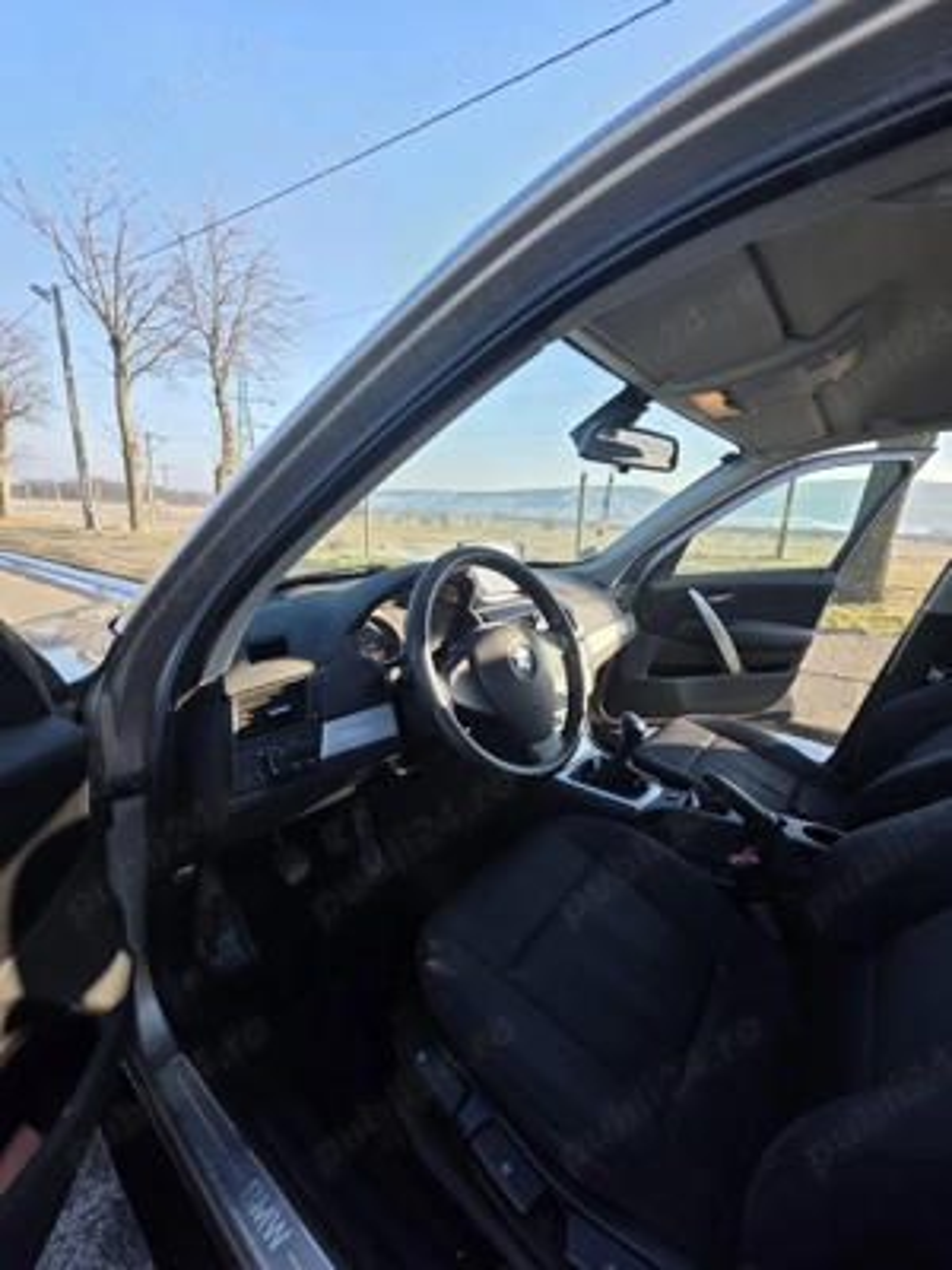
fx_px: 477
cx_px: 476
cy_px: 635
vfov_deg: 106.2
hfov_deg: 89.9
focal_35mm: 13
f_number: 1.9
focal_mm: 2.2
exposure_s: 1/455
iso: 40
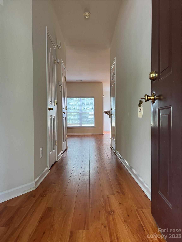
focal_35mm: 26
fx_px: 182
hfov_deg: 53.1
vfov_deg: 67.3
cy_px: 121
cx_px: 91
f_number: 1.5
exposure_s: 1/66
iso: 125
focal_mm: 5.7
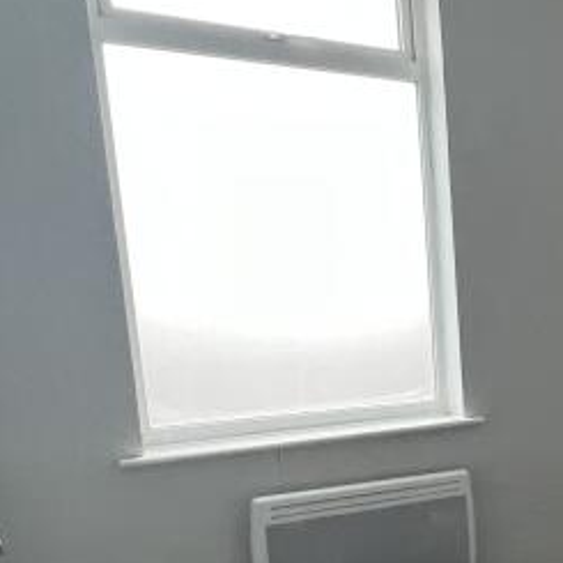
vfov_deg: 34.6
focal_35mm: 48
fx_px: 883
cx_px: 878
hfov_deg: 25.2
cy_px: 425
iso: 200
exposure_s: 1/99
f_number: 1.8
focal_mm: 1.57
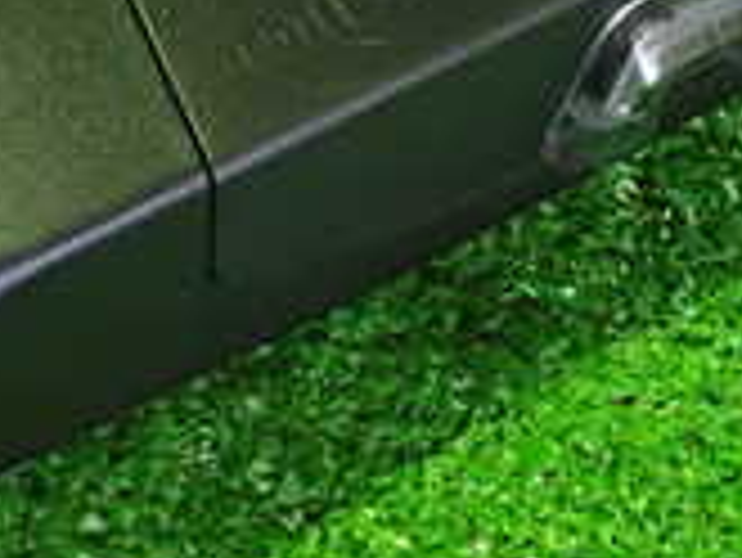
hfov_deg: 18.0
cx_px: 378
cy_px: -202
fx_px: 2338
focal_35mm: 109
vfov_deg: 13.1
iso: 800
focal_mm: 5.4
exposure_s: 1/20
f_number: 2.3
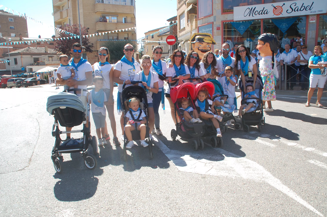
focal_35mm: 27
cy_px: 108
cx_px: 164
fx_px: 245
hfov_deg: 67.4
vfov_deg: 47.8
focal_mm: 18
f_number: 8
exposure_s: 1/250
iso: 200
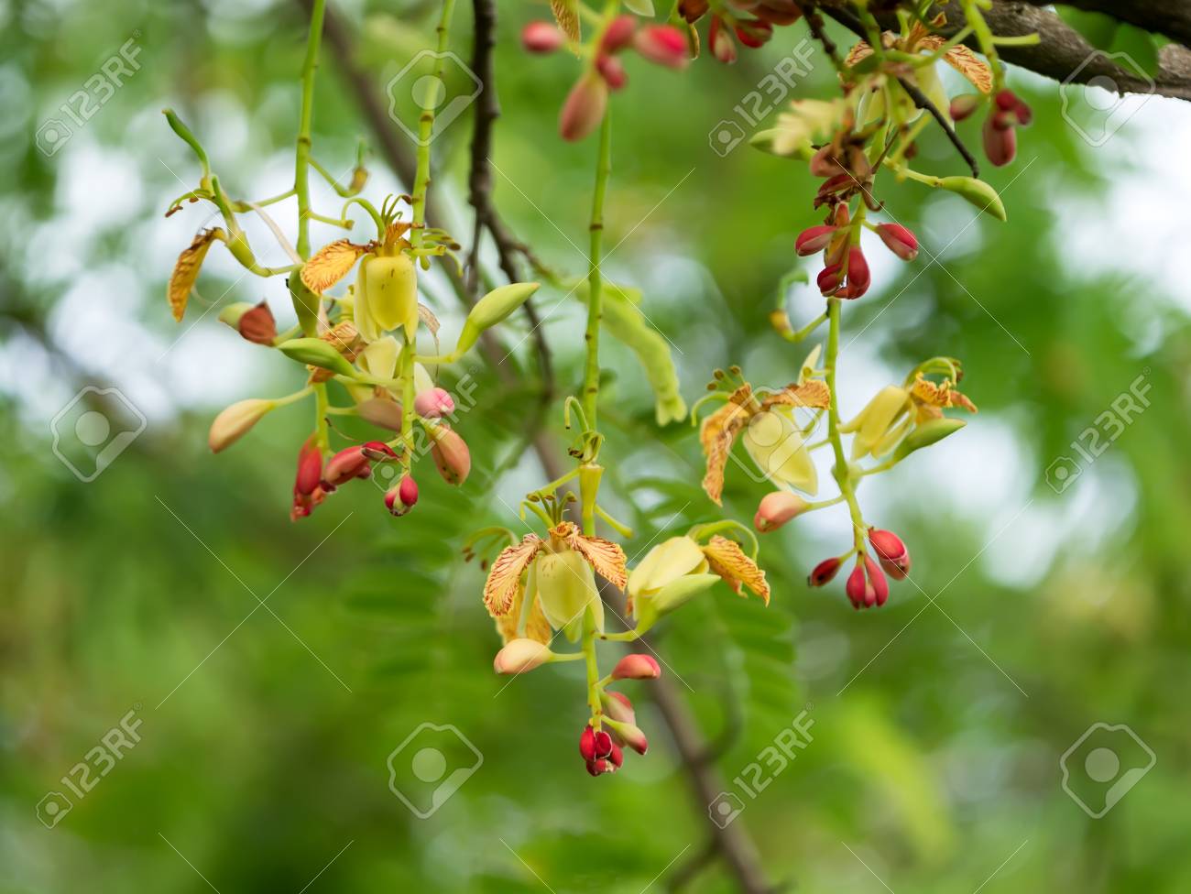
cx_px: 596
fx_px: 3098
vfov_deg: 16.4
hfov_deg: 21.8
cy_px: 447
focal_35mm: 90
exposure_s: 1/200
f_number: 3.5
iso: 160
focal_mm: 45
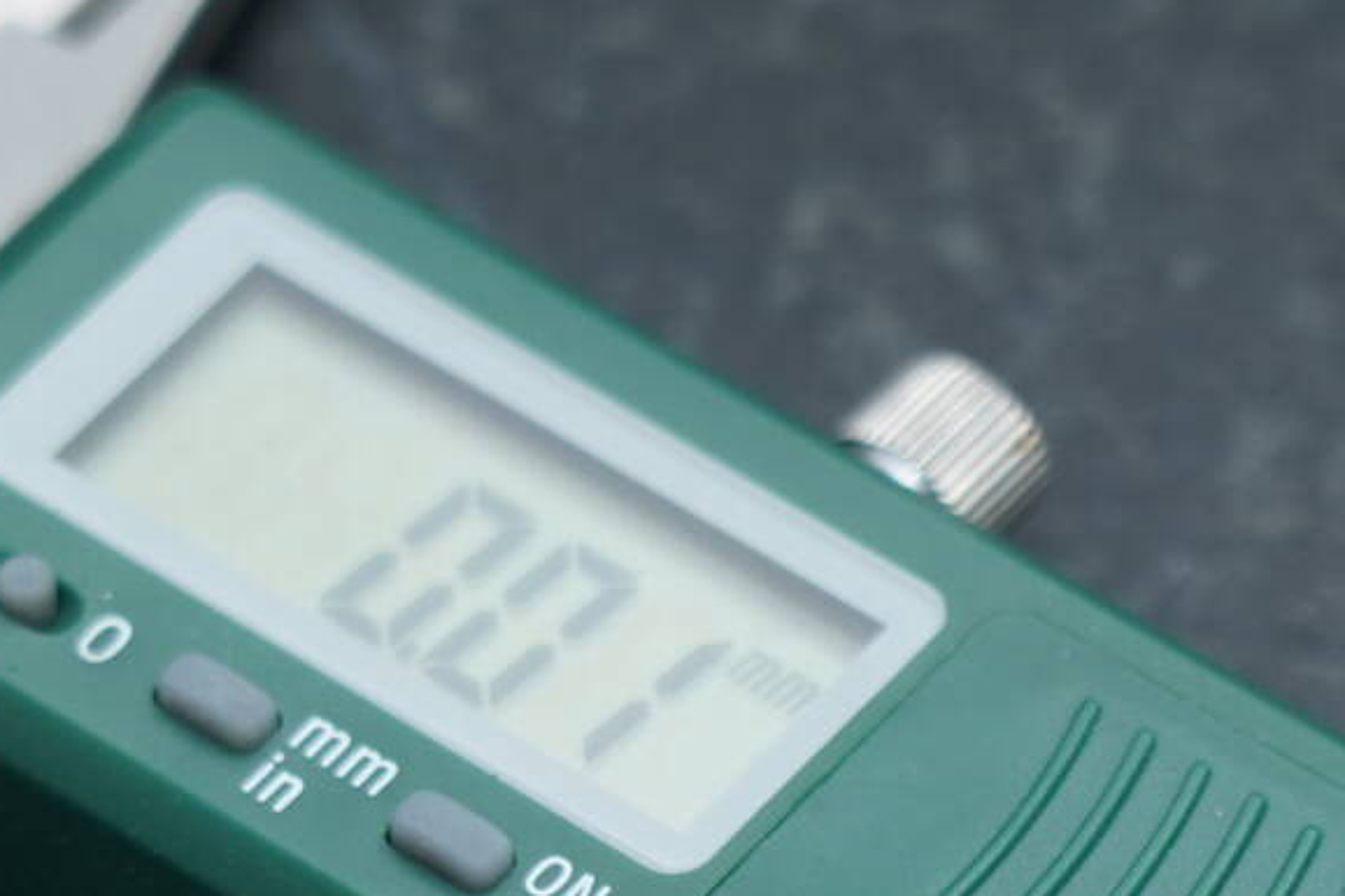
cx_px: 1084
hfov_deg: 4.4
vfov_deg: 3.0
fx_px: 17367
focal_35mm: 465
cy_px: 1067
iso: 320
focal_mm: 105
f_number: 5
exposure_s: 1/125
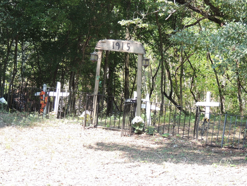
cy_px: 93
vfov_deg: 9.6
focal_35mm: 155
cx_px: 124
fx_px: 1106
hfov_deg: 12.7
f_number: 4.4
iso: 200
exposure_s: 1/125
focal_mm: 27.6
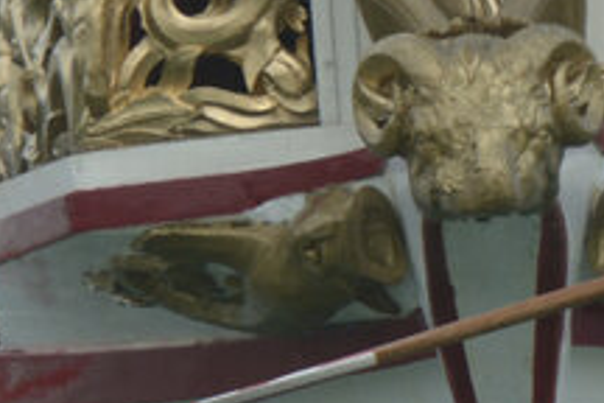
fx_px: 26054
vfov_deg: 0.9
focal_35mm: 1553
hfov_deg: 1.3
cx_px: 872
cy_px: -140
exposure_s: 1/500
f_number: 11
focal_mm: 310
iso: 400
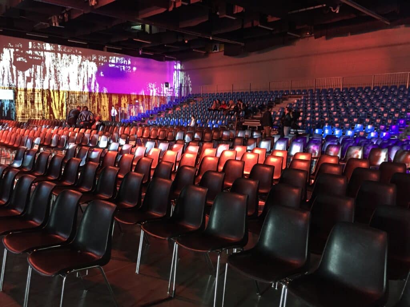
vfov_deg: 48.2
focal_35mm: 29
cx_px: 205
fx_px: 343
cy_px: 154
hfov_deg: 61.7
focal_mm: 4.15
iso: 250
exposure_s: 1/17
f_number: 2.2
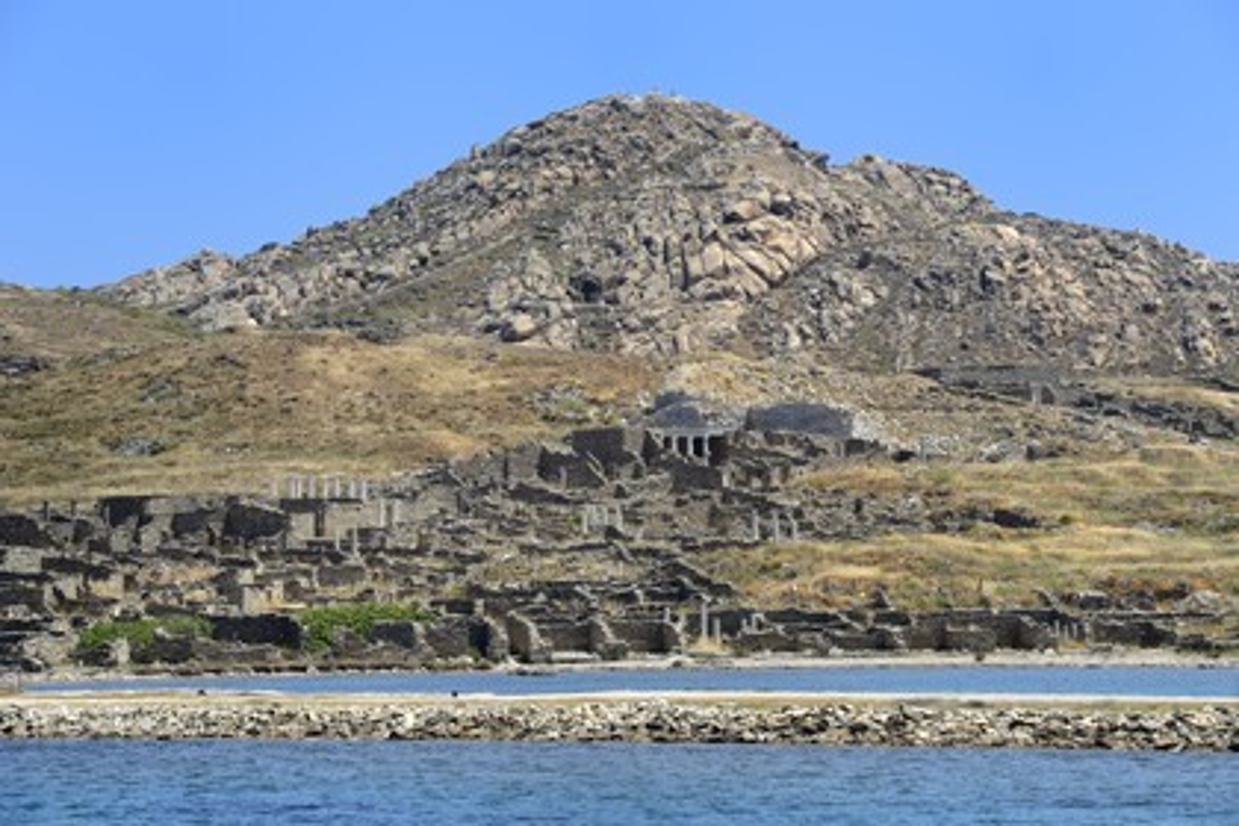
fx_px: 4302
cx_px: 620
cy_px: 413
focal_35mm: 125
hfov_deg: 16.4
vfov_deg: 11.0
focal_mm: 125
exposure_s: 1/320
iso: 200
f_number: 10
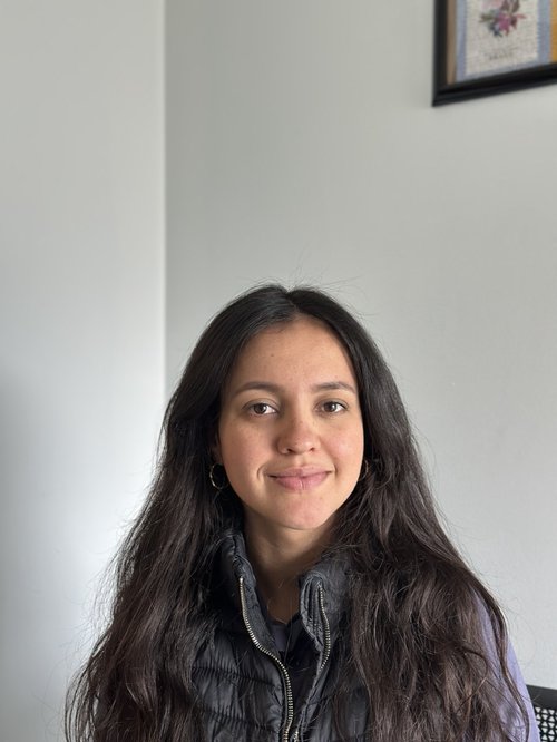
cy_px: 371
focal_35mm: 48
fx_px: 1029
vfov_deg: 39.6
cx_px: 278
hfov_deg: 30.3
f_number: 1.78
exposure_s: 1/117
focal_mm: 6.86
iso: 125
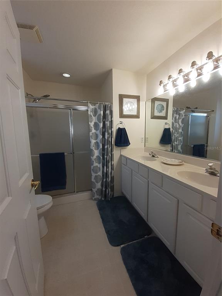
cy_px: 148
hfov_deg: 89.9
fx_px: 111
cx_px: 111
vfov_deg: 106.2
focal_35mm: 13
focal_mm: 1.13
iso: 40
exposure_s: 1/60
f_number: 2.2
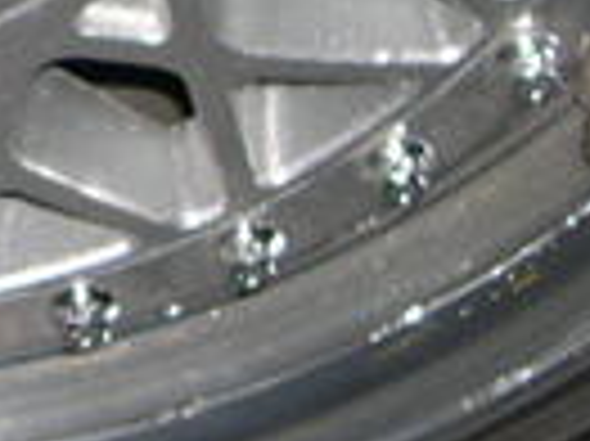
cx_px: -369
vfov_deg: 6.3
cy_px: -320
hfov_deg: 8.3
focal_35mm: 232
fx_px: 3951
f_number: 2.8
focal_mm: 8
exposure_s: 1/60
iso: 100
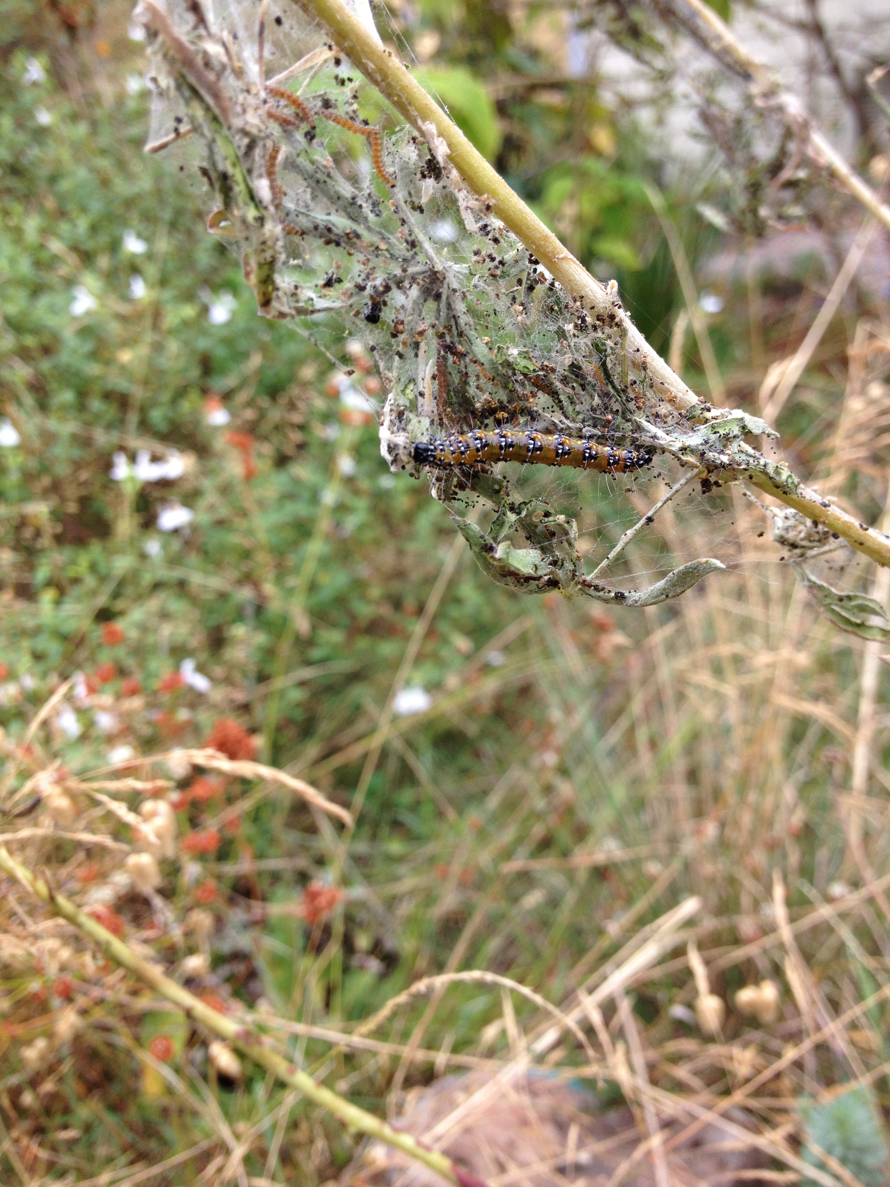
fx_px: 1200
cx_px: 445
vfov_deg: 52.6
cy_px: 594
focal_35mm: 35
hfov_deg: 40.7
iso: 50
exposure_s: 1/238
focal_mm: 4.28
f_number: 2.4
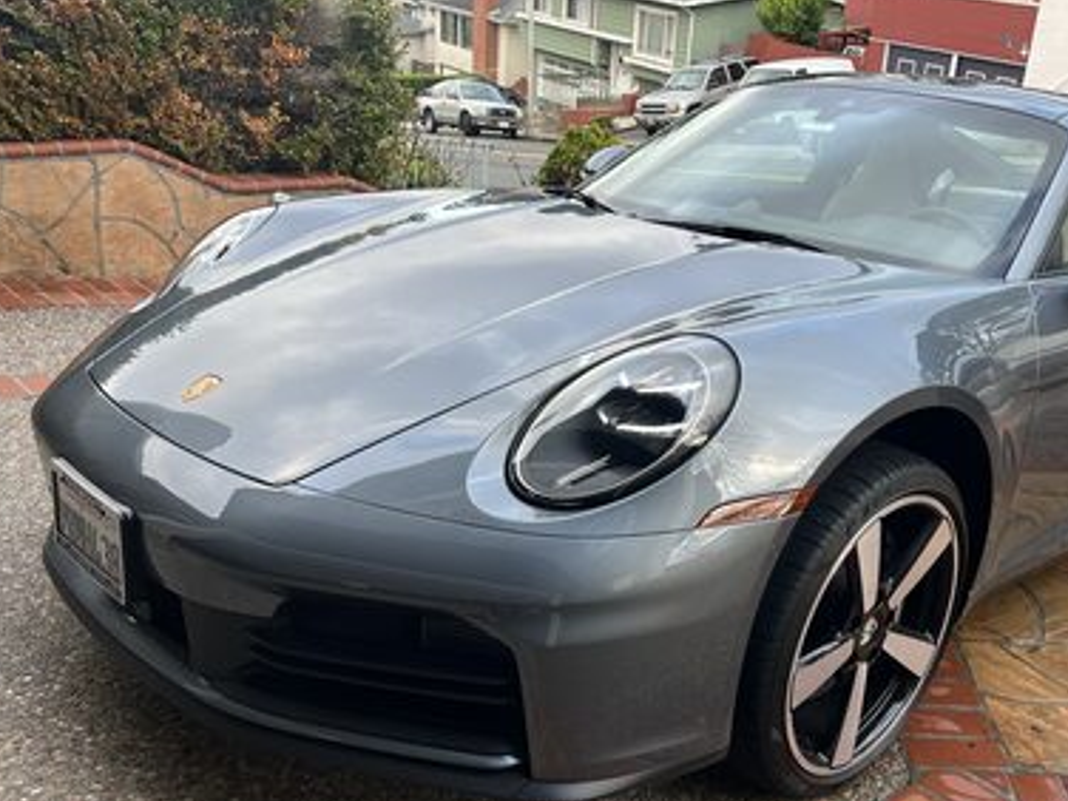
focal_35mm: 36
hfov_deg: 50.6
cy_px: 443
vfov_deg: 39.6
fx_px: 1111
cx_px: 693
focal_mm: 5.7
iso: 50
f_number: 1.5
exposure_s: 1/121
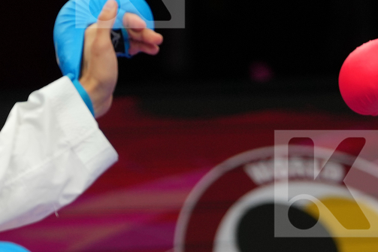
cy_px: -25
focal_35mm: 858
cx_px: 329
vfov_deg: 1.6
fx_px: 9006
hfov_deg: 2.4
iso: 400
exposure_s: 1/1000
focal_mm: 180
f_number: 2.8
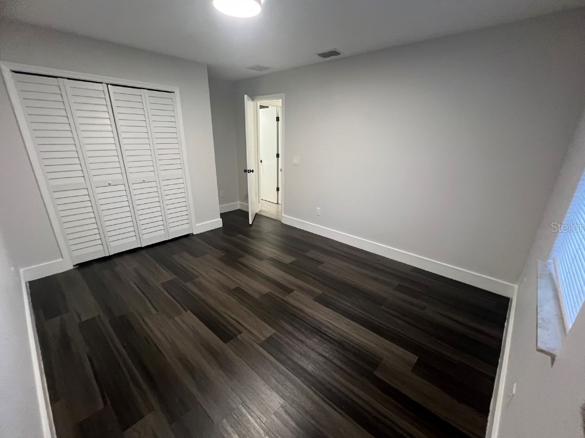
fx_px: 237
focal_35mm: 14
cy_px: 227
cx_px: 294
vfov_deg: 85.6
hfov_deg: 102.1
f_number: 1.8
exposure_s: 1/60
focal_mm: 1.57
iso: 400
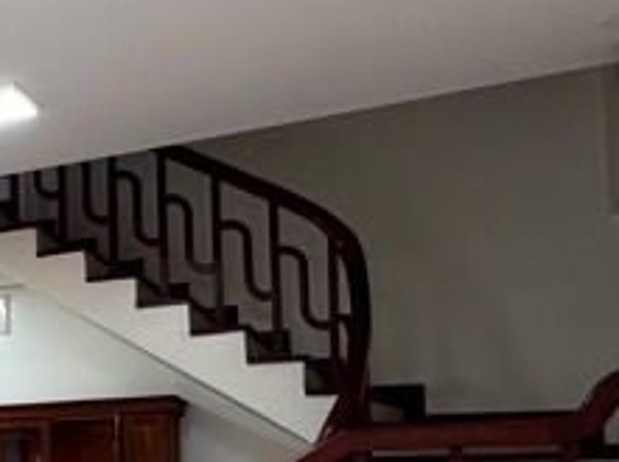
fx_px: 1160
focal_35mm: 65
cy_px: 462
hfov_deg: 23.5
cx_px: -322
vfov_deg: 21.7
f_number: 2.2
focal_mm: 2.22
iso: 250
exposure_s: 1/99
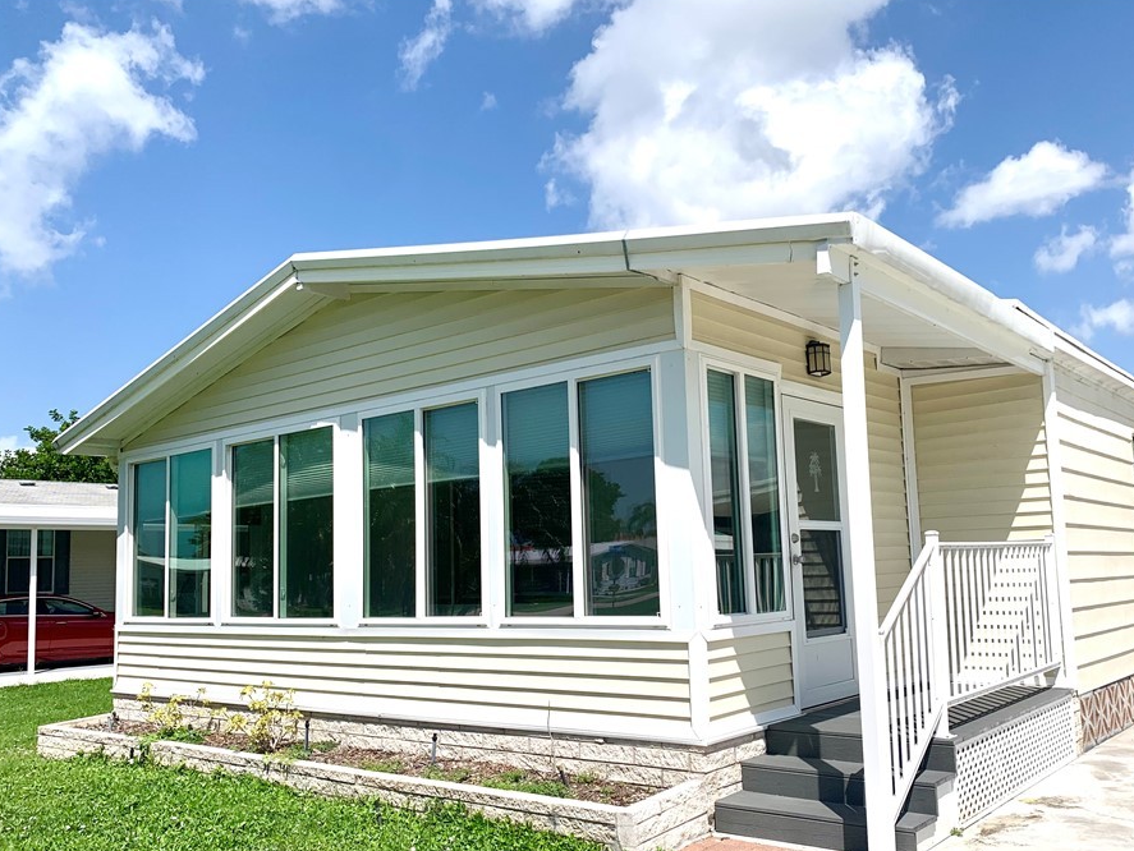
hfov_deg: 59.8
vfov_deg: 46.7
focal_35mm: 30
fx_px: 983
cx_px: 620
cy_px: 479
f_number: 1.8
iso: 25
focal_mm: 4.25
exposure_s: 1/4673
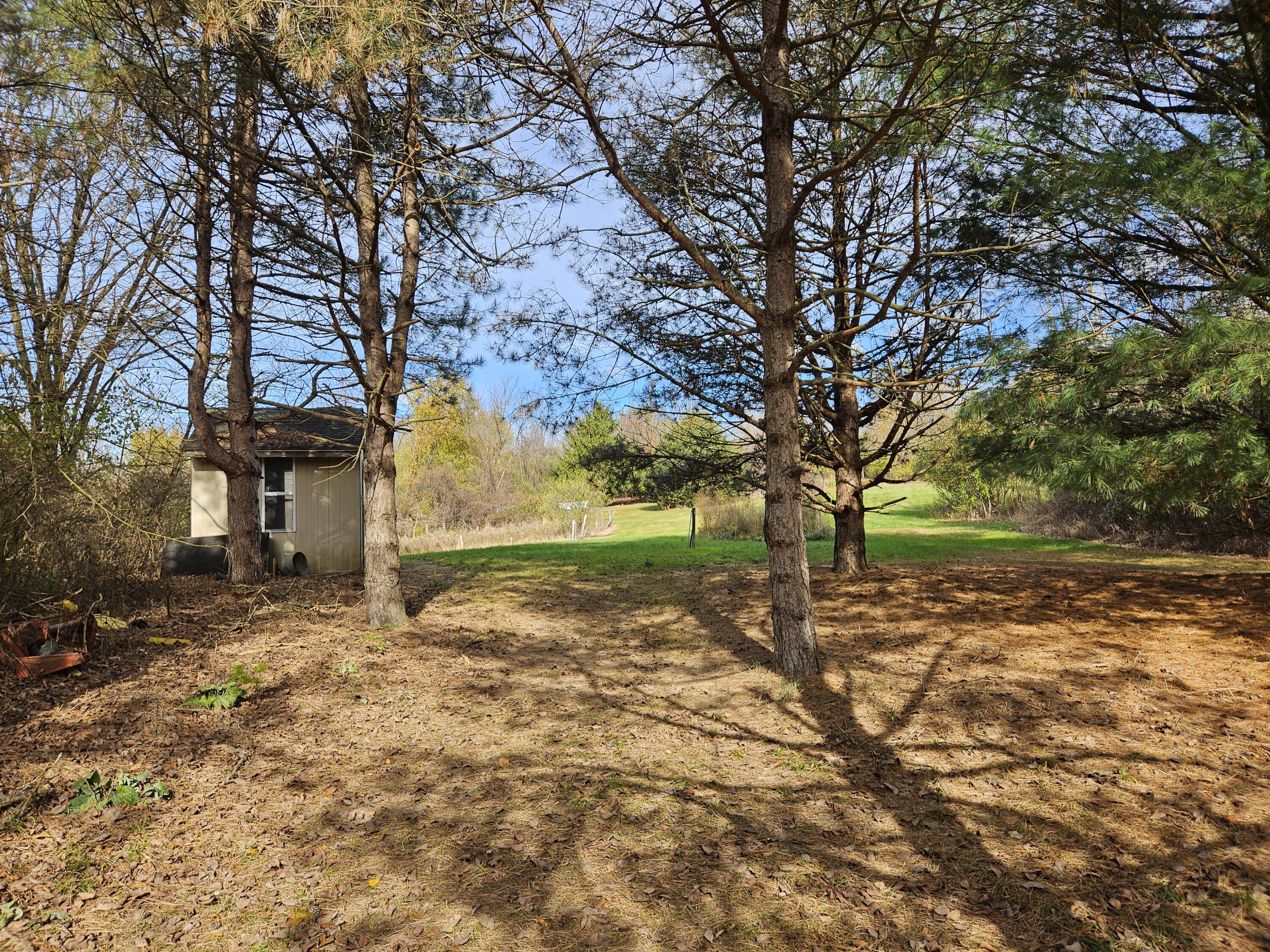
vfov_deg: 58.9
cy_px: 476
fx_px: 844
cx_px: 635
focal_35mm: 23
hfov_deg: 73.9
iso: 25
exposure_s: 1/629
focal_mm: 5.4
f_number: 1.8
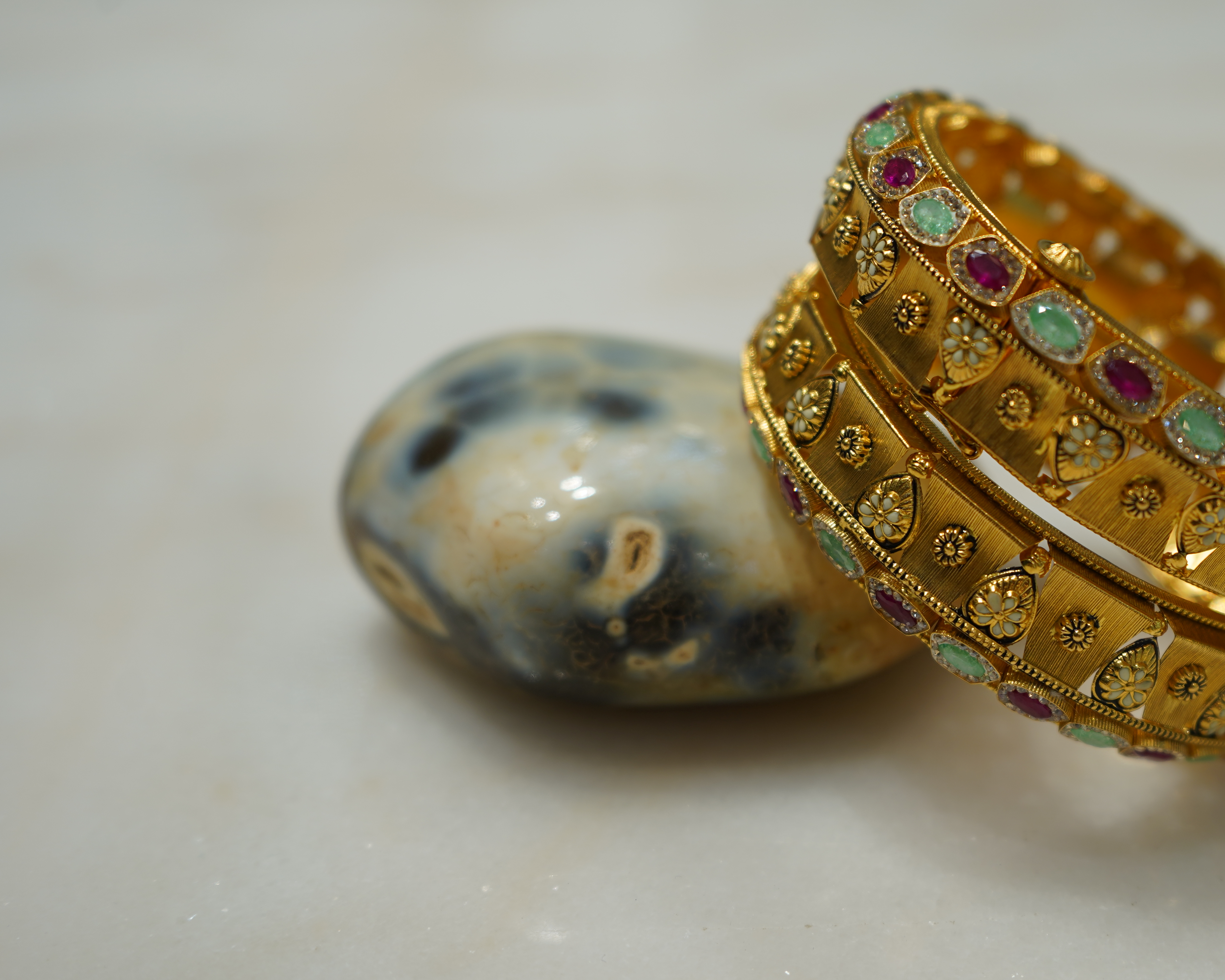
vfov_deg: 28.6
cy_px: 509
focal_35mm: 53
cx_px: 870
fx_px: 1922
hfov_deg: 34.8
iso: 100
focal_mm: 36
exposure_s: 1/100
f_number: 4
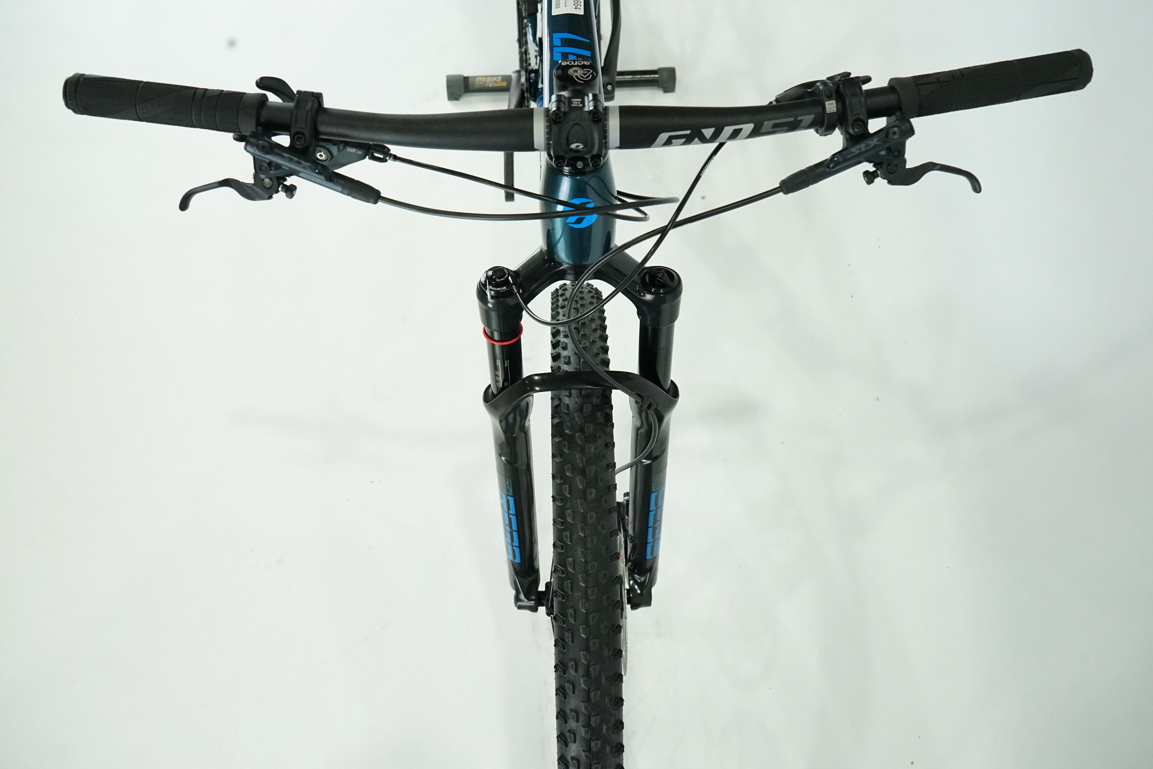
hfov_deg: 55.8
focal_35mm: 34
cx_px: 576
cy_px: 384
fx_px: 1089
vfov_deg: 38.9
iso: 3200
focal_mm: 34
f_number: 8
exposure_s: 1/200
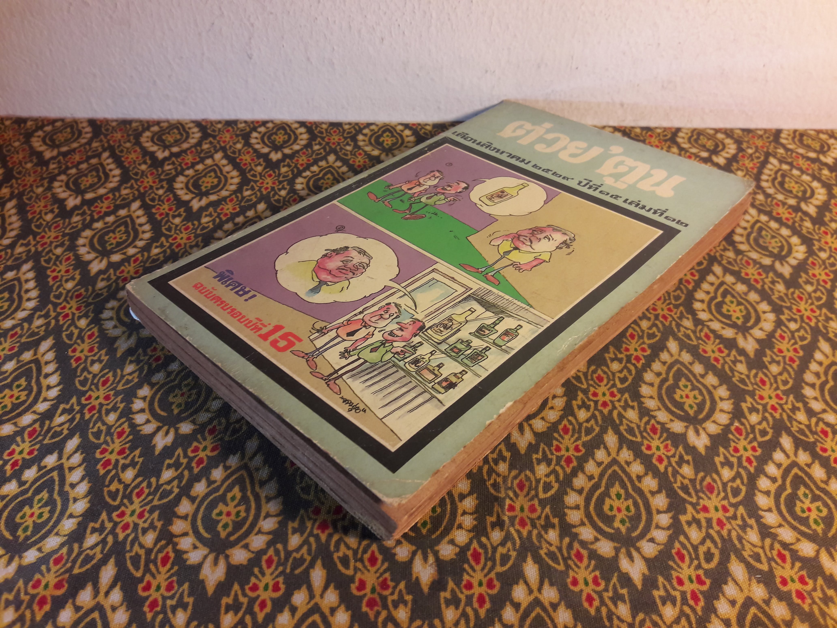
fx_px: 677
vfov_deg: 49.7
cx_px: 418
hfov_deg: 63.4
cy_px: 314
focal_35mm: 28
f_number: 1.9
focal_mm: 3.7
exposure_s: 1/33
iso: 64
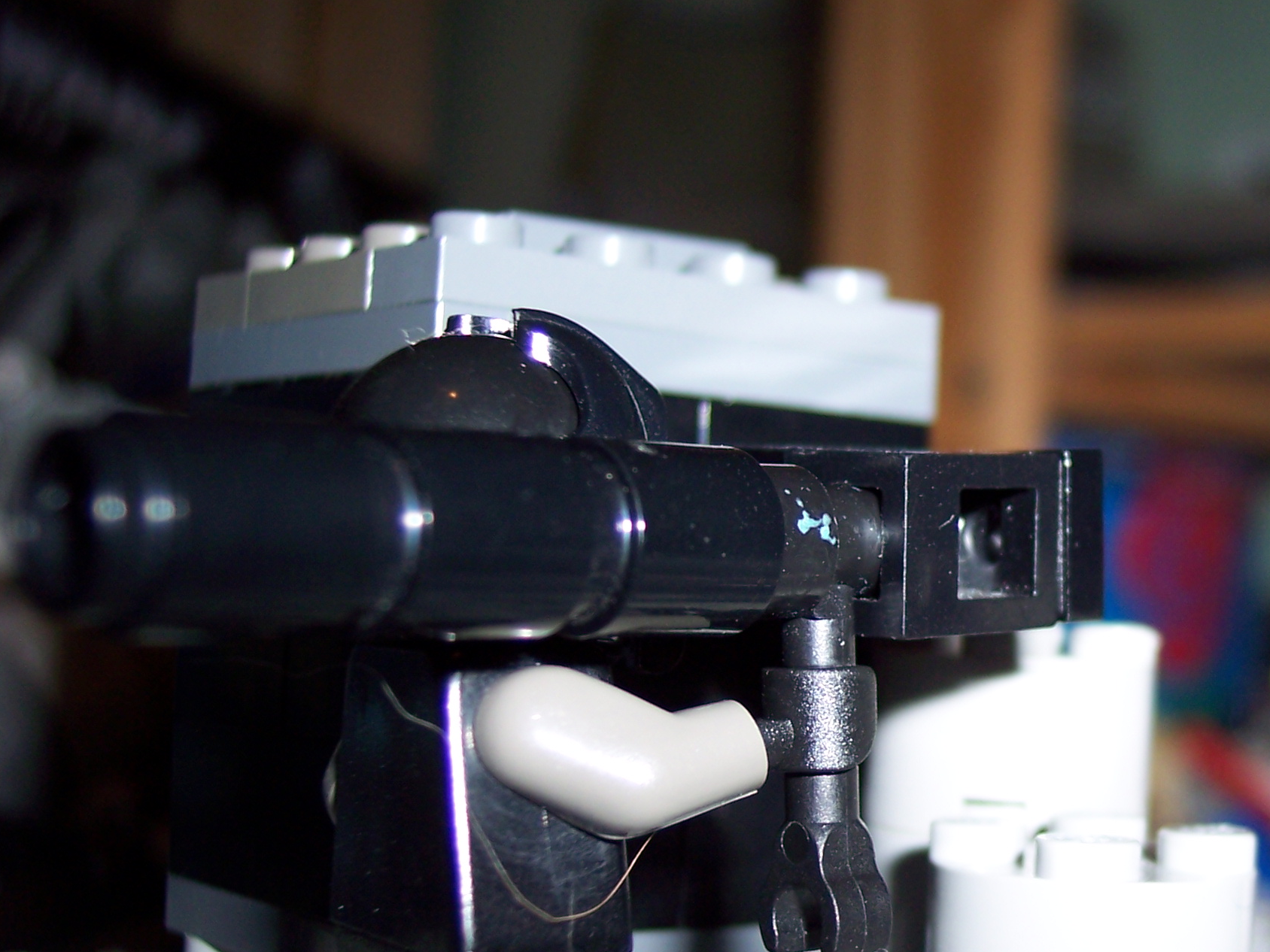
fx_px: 2421
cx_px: 1071
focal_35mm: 66
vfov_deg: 22.2
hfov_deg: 28.6
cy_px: 600
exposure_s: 1/60
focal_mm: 8
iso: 100
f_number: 2.8
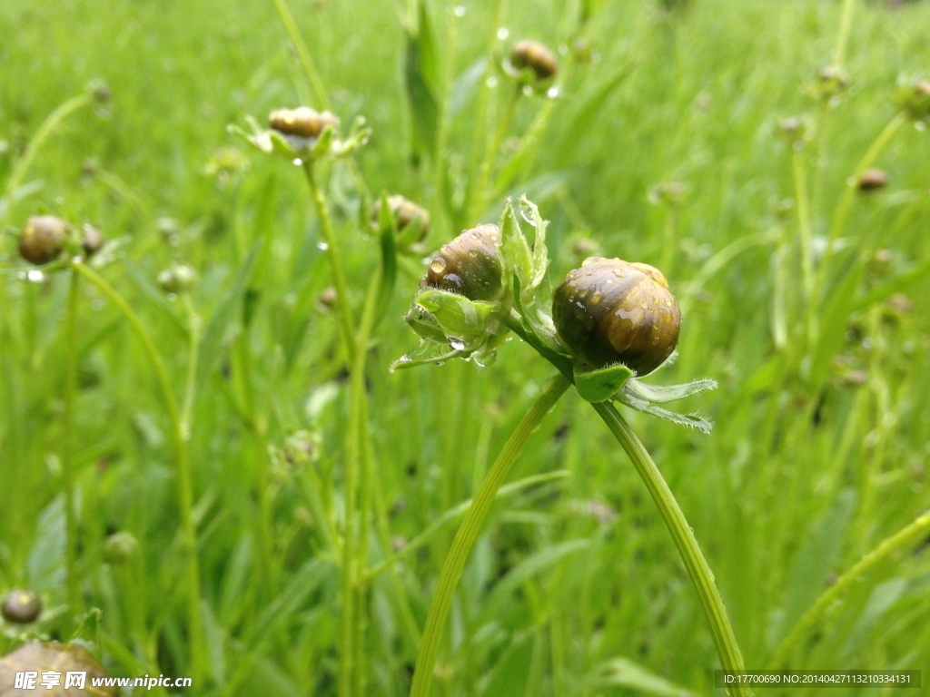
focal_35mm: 33
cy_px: 348
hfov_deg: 55.4
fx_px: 887
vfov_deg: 42.9
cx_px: 465
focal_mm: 4.12
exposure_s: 1/40
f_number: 2.4
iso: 64
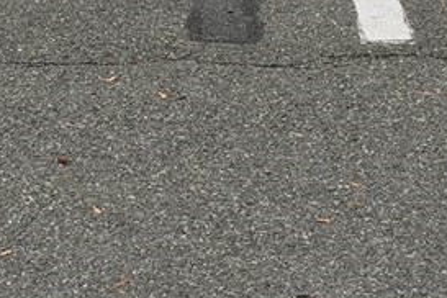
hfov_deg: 13.5
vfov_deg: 7.5
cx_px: 20
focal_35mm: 150
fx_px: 1862
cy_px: -742
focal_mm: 20
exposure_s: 1/500
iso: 800
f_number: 8
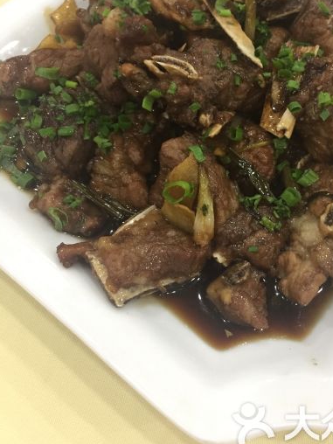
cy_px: 163
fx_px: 513
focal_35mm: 40
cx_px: 222
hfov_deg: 35.6
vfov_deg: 46.3
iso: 250
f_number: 2.2
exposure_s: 1/33
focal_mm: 4.15
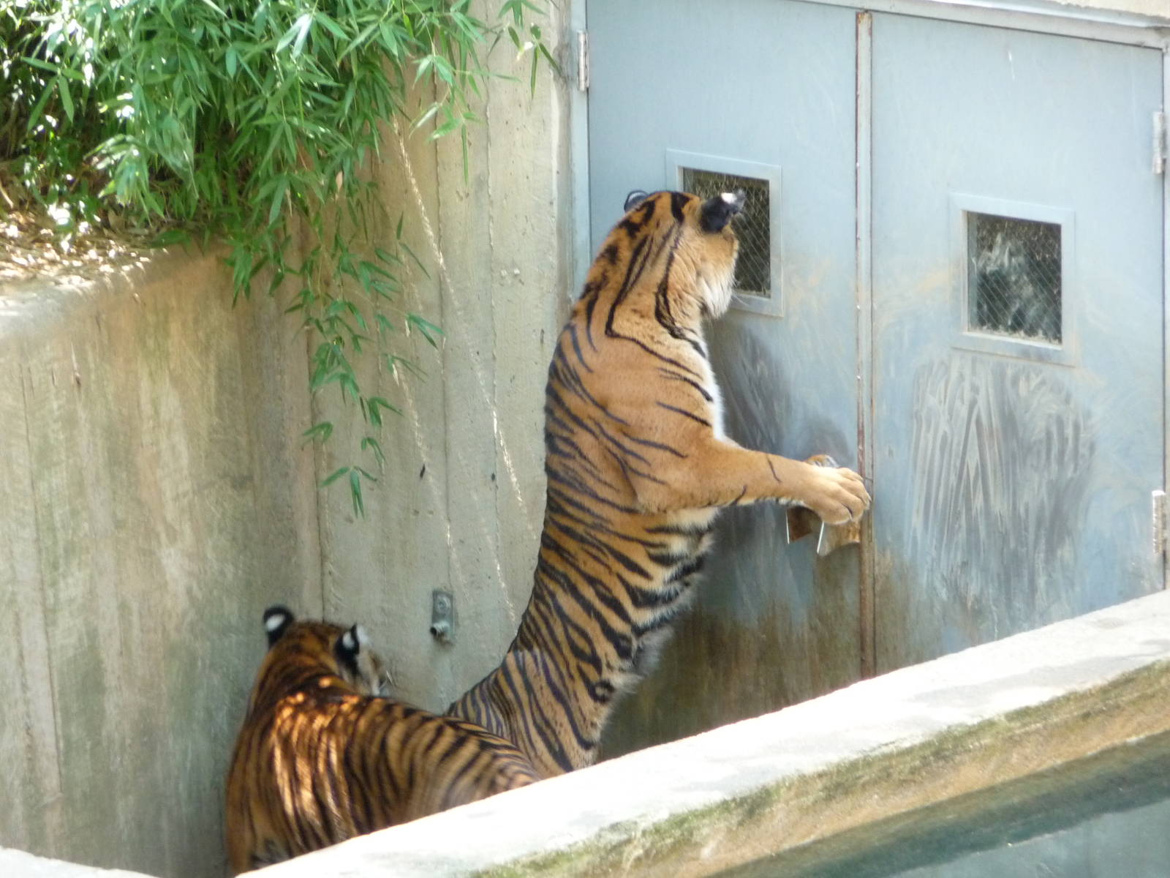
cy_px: 439
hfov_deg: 7.1
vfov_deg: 5.3
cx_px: 585
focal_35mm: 280
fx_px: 9464
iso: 400
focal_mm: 47
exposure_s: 1/30
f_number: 4.9
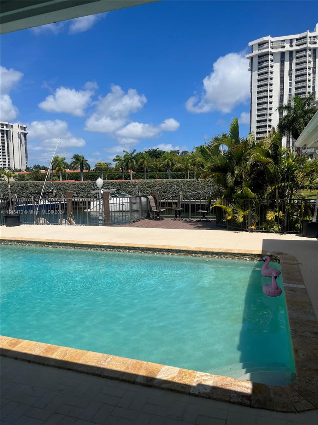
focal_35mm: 26
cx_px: 159
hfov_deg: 53.1
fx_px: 318
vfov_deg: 67.3
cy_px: 212
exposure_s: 1/6494
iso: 50
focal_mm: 5.1
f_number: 1.6
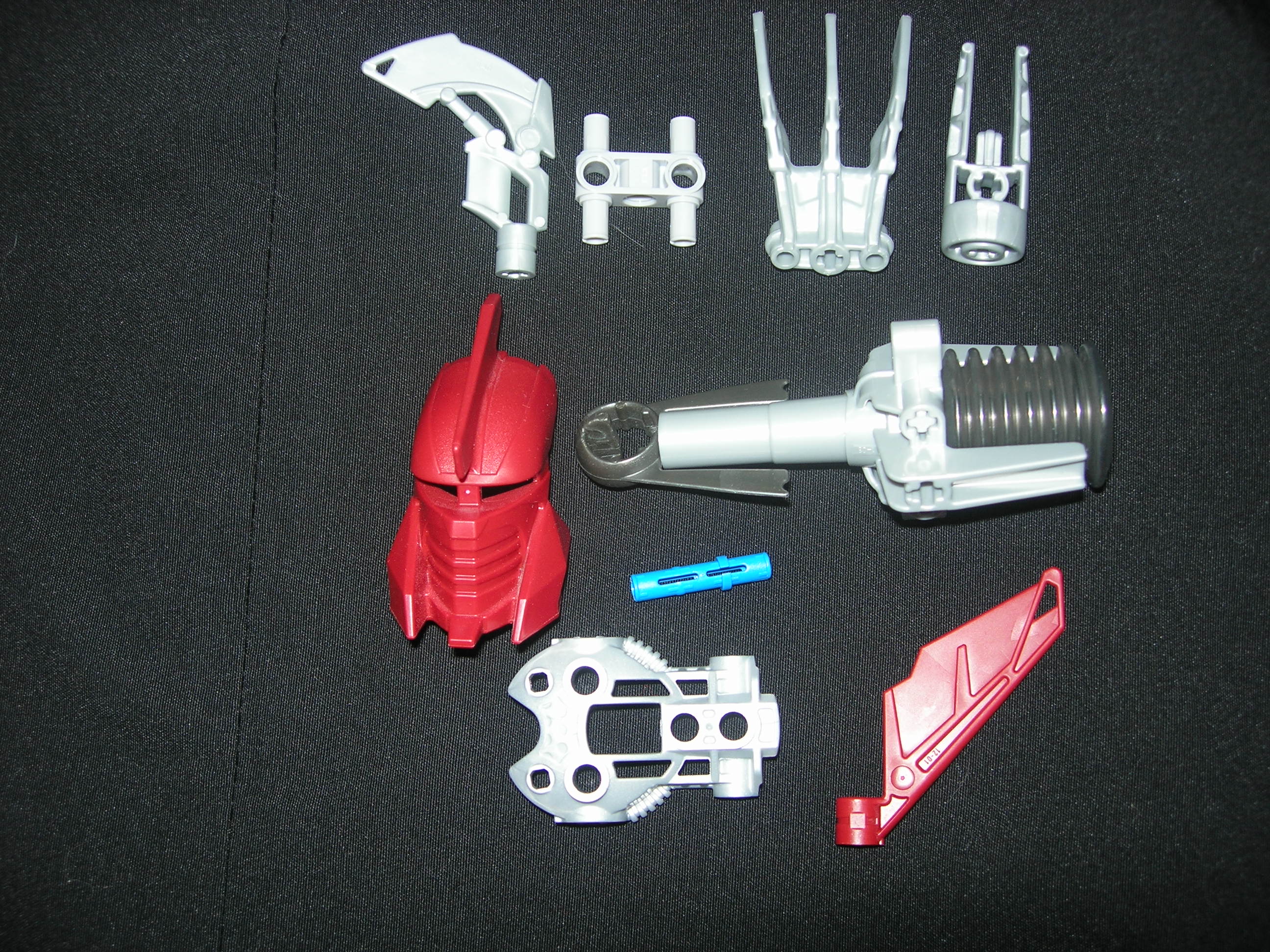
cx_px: 635
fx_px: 1394
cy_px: 476
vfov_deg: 37.7
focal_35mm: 38
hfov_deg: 49.0
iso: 64
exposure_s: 1/60.1
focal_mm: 7.8
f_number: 2.8
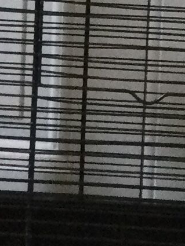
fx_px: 1695
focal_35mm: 238
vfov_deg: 7.9
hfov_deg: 6.2
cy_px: -251
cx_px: 157
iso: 160
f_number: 2.4
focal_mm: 3.3
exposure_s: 1/33
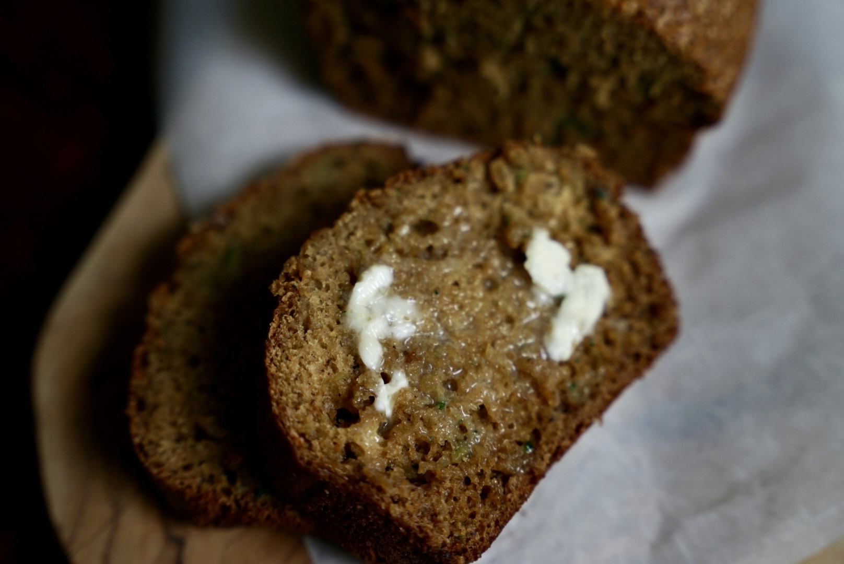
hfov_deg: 28.8
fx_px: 1642
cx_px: 422
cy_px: 282
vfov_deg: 19.5
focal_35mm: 70
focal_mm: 70
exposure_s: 1/100
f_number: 2.8
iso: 400
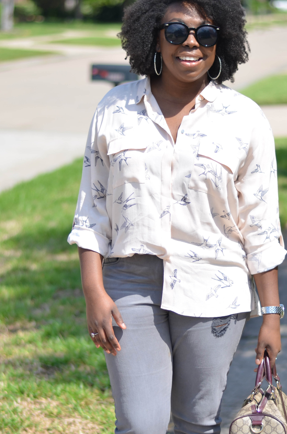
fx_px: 1406
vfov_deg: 17.5
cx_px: 159
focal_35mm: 117
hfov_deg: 11.7
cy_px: 294
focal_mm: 50
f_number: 1.8
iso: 100
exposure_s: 1/3000
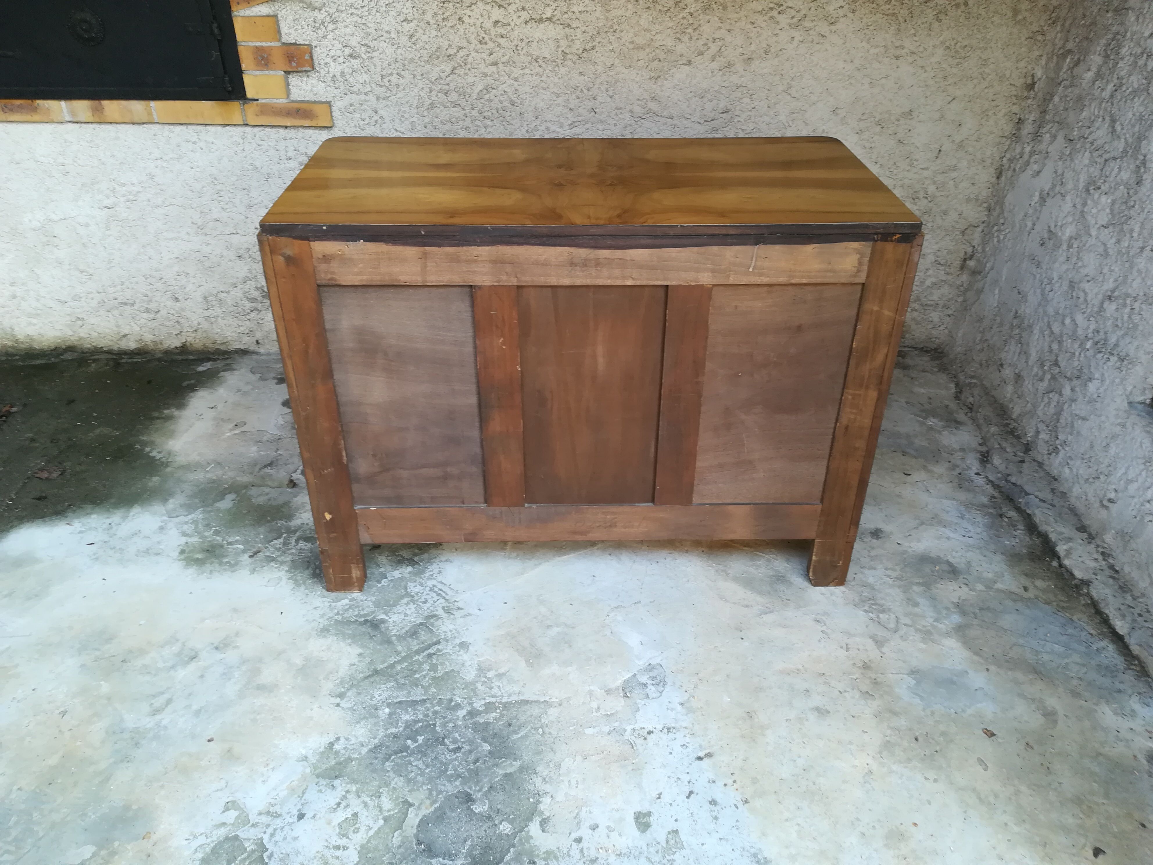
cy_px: 432
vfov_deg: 53.1
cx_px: 576
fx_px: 866
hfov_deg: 67.3
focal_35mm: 26
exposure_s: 1/33.3
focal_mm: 3.83
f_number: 2.2
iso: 80
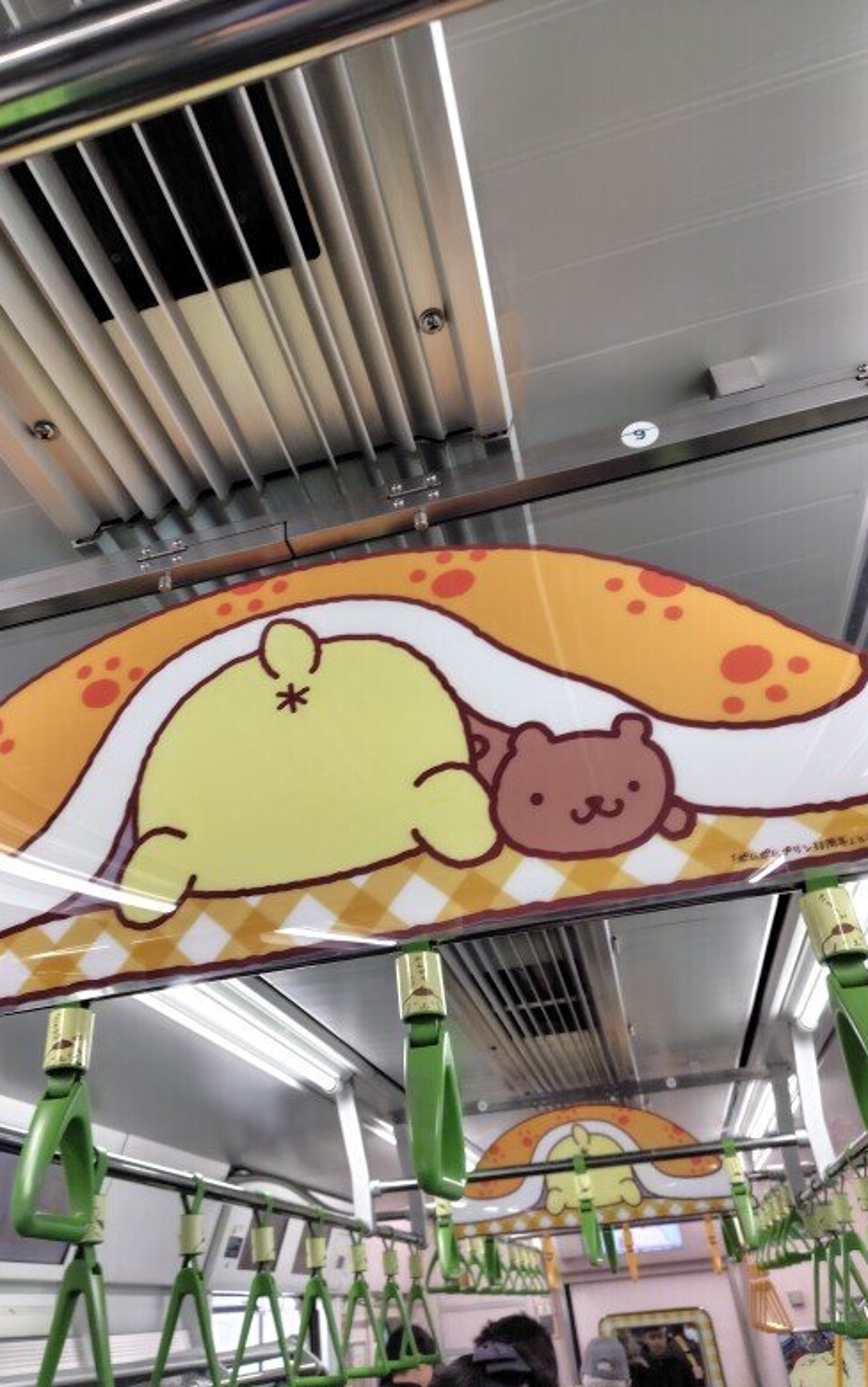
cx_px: 379
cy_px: 690
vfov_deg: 72.5
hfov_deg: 49.2
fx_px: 946
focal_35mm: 25
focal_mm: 5.6
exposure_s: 1/120
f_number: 1.9
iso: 323
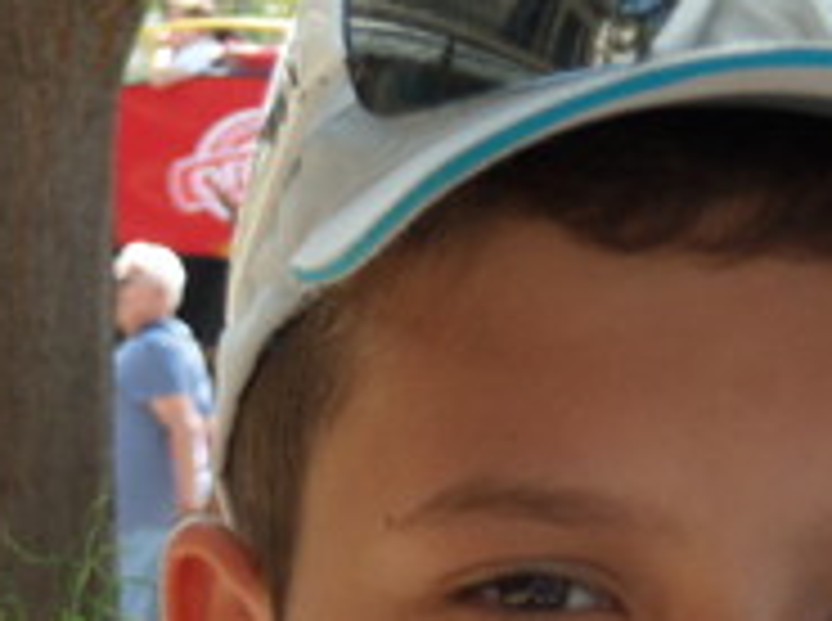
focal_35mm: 363
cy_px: 727
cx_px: 850
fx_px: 8708
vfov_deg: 4.1
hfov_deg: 5.5
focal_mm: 24.1
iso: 80
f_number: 5.8
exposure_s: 1/90
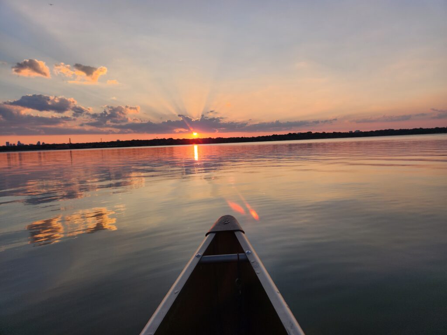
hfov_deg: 73.9
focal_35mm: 23
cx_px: 224
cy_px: 168
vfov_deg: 58.9
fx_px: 297
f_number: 1.8
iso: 20
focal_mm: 5.4
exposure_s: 1/462
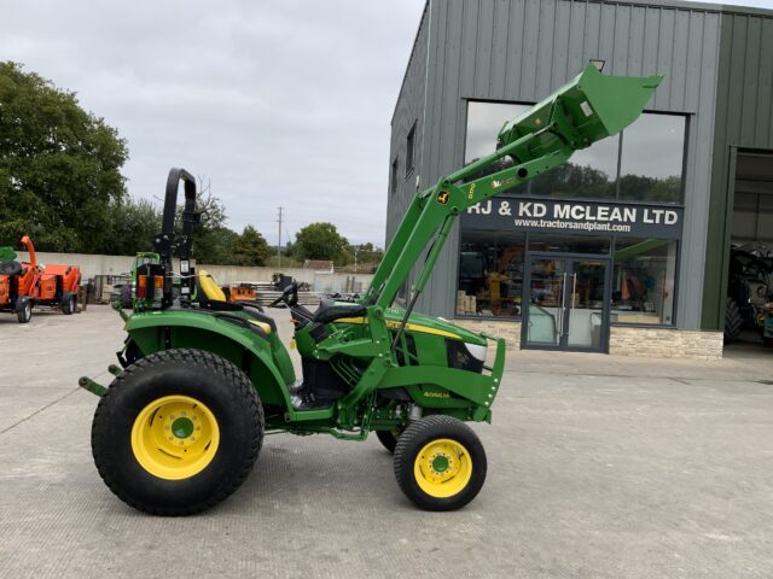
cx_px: 386
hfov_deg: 61.7
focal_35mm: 29
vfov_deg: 48.2
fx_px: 648
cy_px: 290
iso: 16
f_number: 1.8
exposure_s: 1/1577
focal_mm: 3
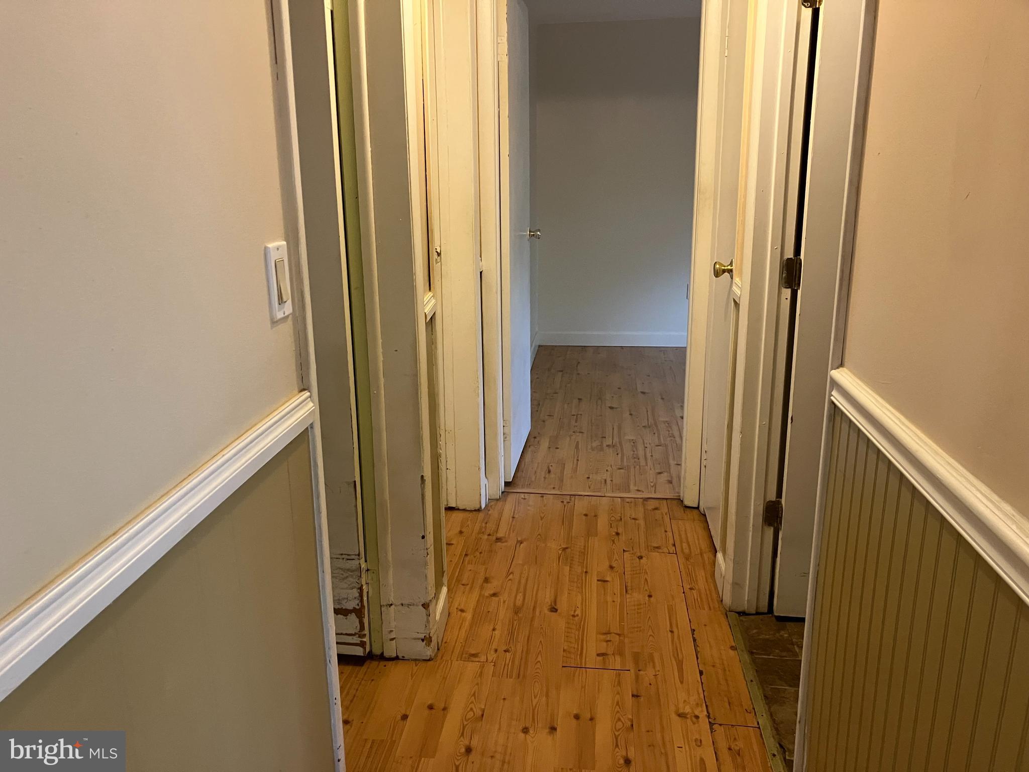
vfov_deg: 49.7
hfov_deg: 63.4
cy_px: 386
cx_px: 514
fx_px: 832
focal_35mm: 28
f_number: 1.8
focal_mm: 3.99
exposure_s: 1/40
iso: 250
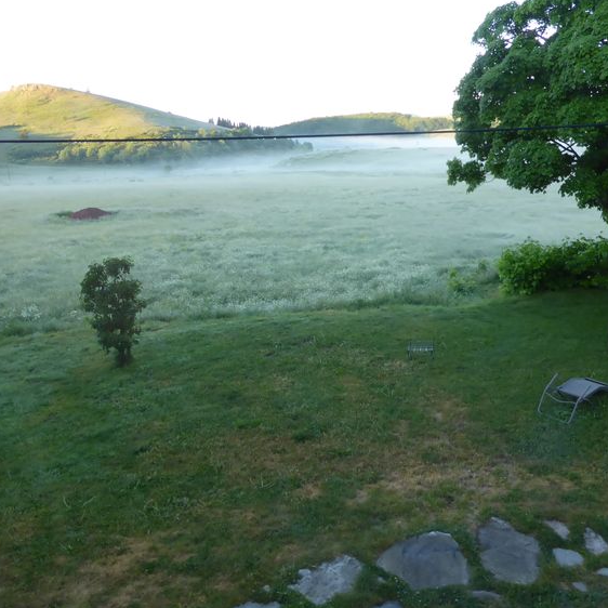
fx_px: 576
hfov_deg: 55.3
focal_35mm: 29
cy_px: 299
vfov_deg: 55.6
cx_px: 360
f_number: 3.3
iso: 200
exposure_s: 1/60
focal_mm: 4.3
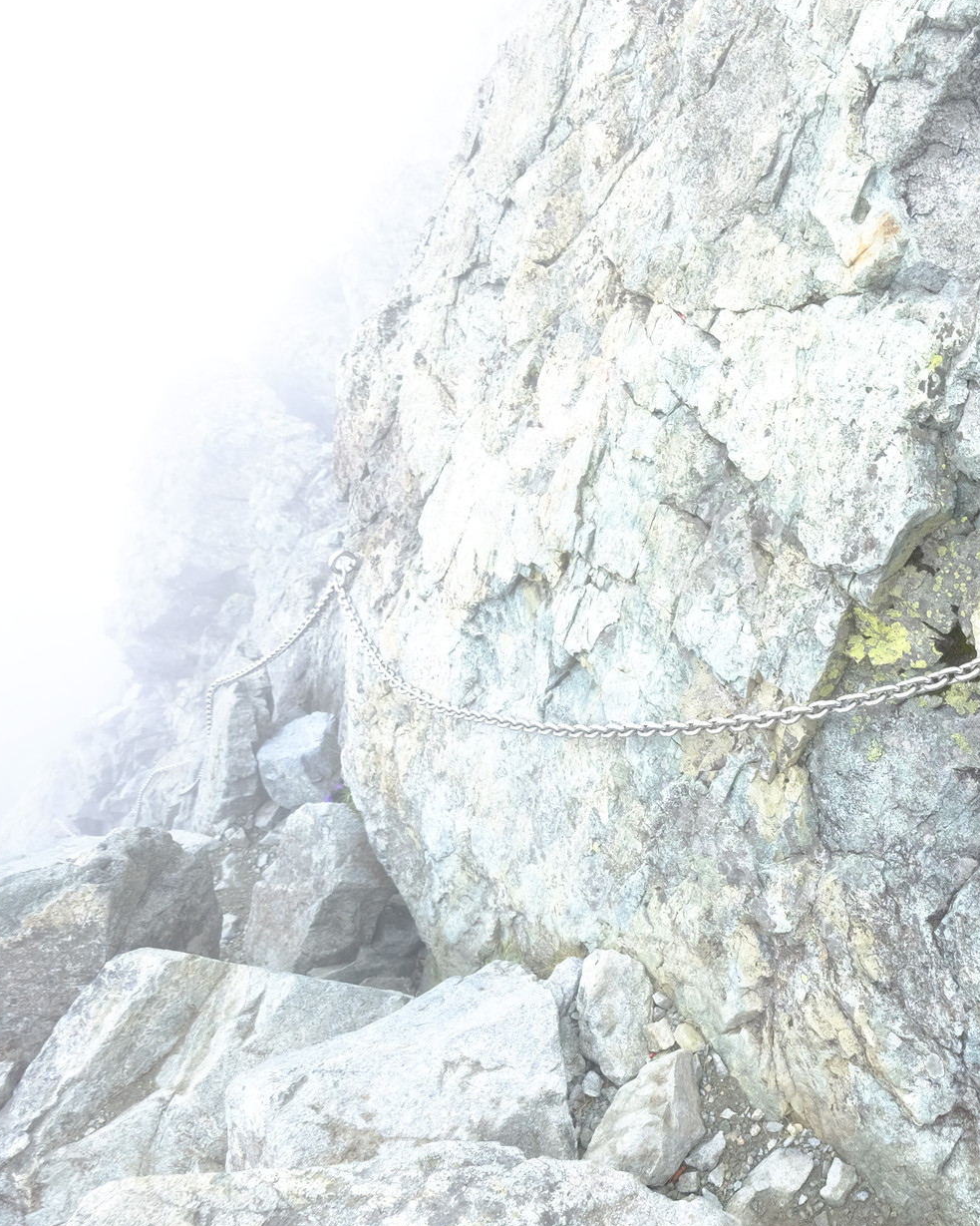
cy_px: 632
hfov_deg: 53.1
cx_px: 927
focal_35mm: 22
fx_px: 798
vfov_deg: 75.0
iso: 200
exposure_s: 1/70
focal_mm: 10
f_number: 4
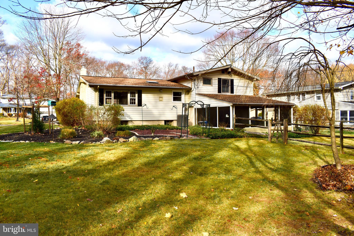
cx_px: 177
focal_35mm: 27
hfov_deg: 67.4
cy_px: 118
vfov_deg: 47.9
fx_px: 265
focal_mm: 18
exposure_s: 1/200
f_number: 7.1
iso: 100
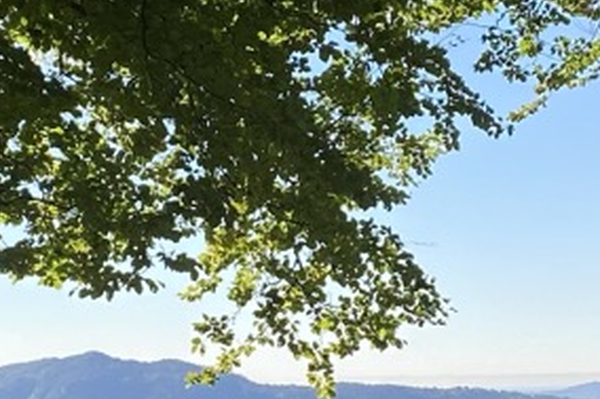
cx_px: 298
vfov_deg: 11.2
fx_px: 2032
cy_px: 262
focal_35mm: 122
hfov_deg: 16.8
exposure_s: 1/2268
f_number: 1.8
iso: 32
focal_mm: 4.25
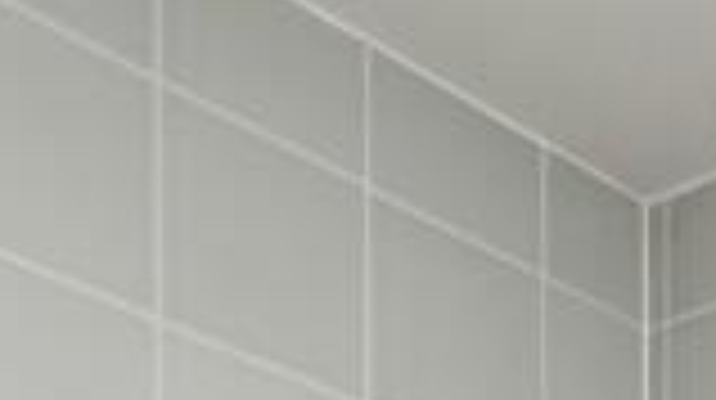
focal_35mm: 108
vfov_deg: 8.4
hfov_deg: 17.0
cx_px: 1207
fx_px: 2048
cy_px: 1382
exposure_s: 1/6
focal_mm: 16
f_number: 5.6
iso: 320
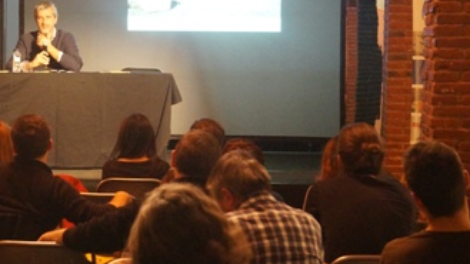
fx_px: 1334
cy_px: 164
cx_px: 93
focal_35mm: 107
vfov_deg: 11.3
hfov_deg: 19.8
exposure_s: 1/10
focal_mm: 35
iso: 3200
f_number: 5
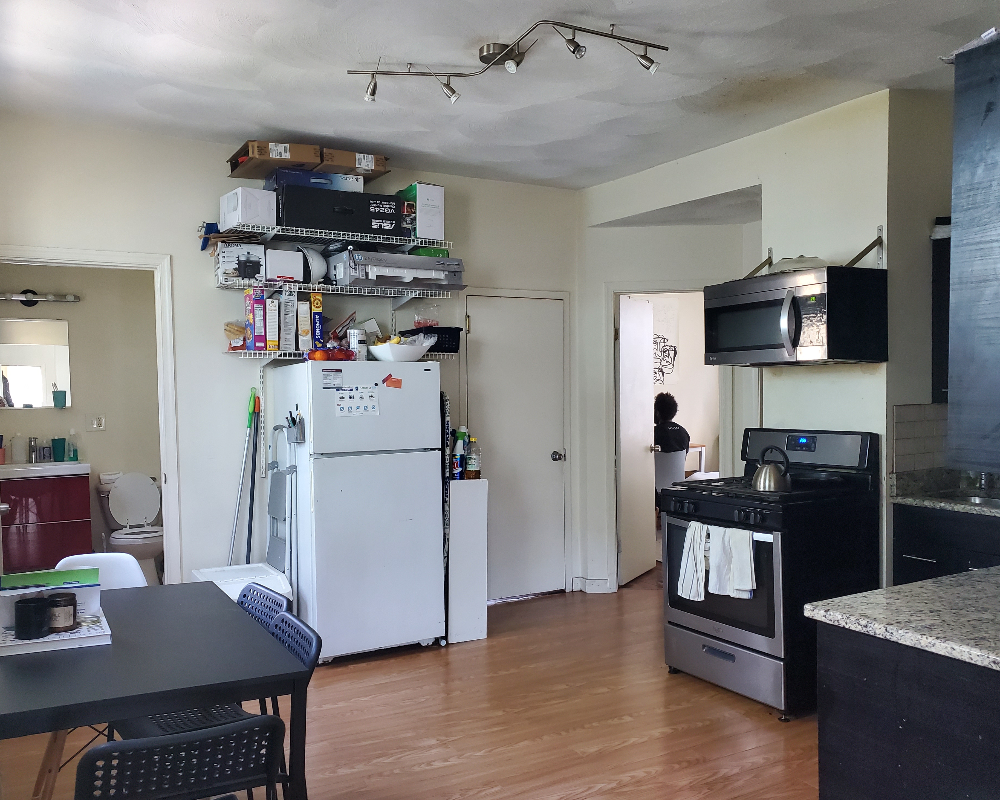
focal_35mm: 28
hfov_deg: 62.2
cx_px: 506
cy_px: 413
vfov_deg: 51.5
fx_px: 829
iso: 400
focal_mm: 4.3
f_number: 1.5
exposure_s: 1/50
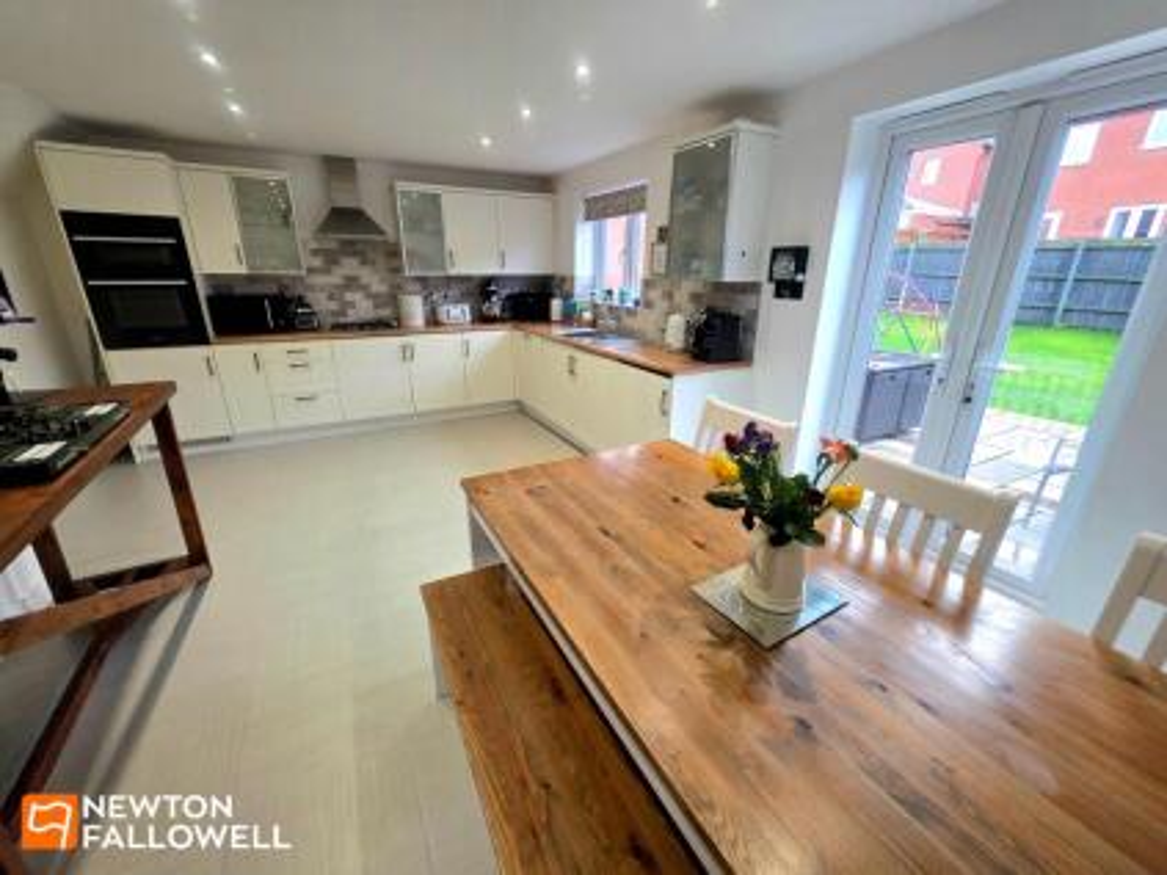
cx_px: 584
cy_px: 438
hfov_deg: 106.2
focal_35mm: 13
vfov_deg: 89.9
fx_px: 438
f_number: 1.9
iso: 200
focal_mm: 2.2
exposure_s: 1/101
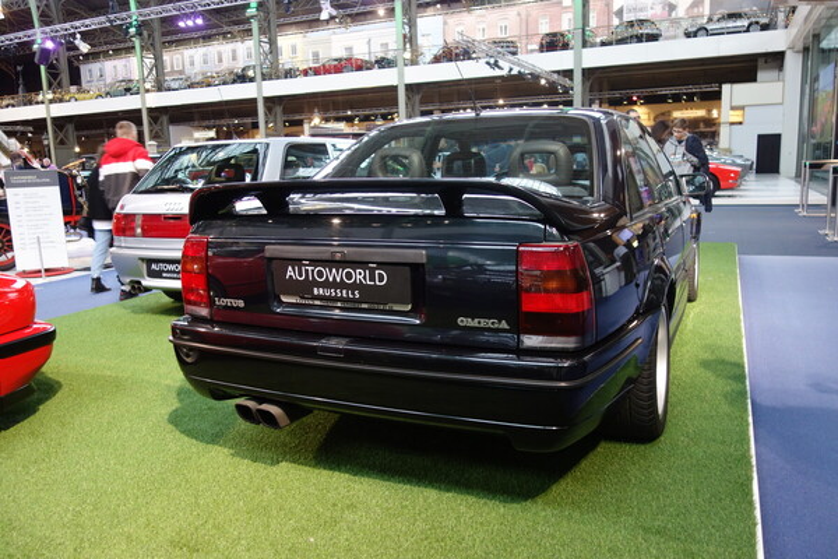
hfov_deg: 65.5
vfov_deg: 46.4
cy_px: 280
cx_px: 419
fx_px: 652
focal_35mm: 28
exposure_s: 1/30
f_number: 2
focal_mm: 10.44
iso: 320
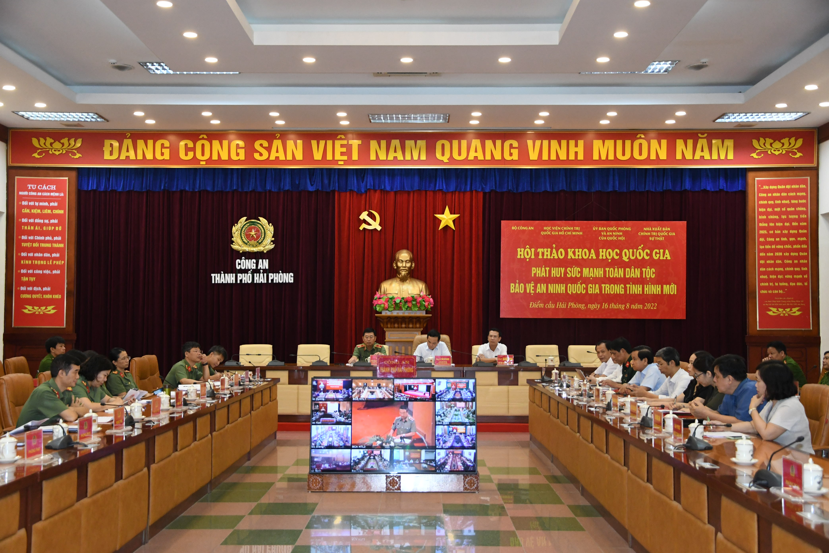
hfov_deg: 46.4
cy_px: 276
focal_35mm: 42
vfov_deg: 31.9
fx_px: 967
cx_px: 414
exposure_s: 1/200
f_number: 4
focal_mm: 28
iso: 2500
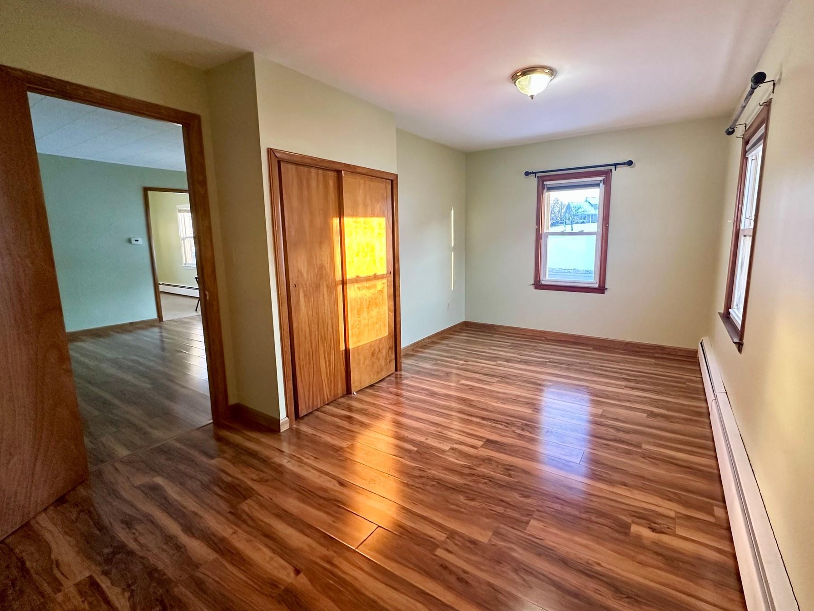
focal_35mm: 16
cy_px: 295
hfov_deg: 94.3
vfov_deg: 78.1
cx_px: 442
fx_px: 376
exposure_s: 1/120
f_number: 2.2
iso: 320
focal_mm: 2.22
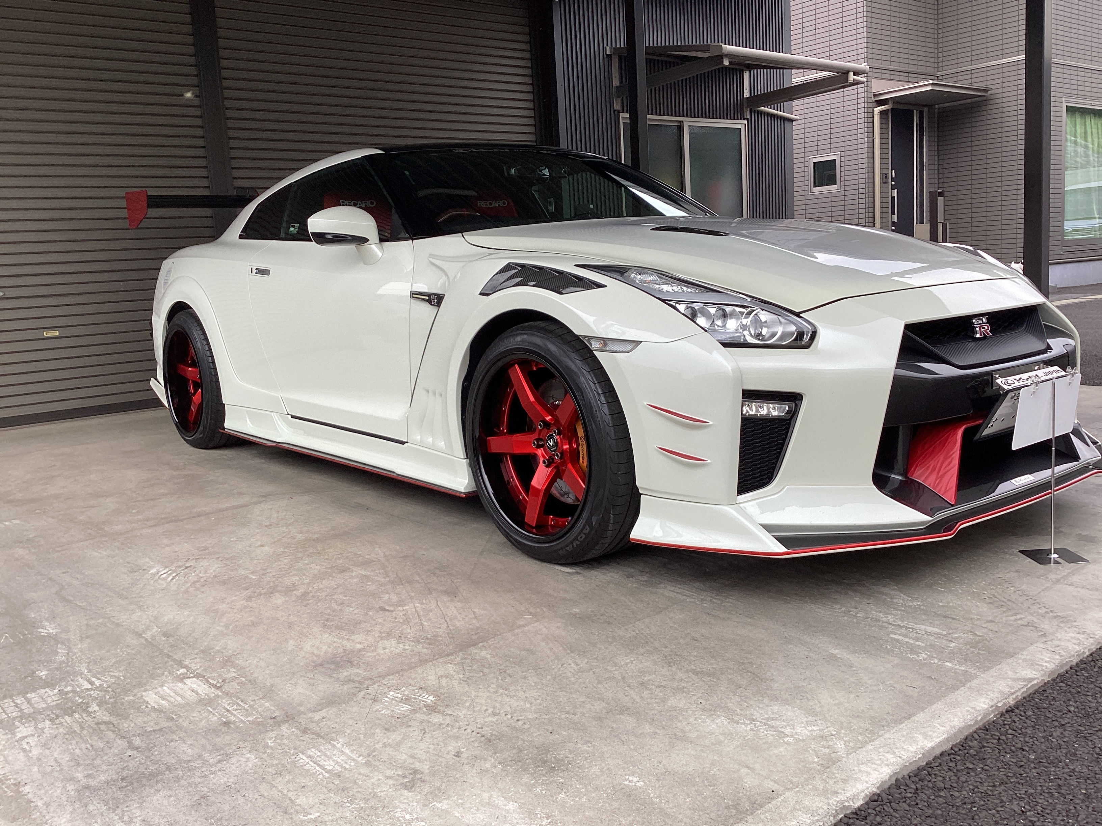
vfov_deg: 45.4
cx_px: 551
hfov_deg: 58.4
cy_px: 413
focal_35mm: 31
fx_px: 987
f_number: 2.4
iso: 25
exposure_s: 1/356
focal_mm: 3.3
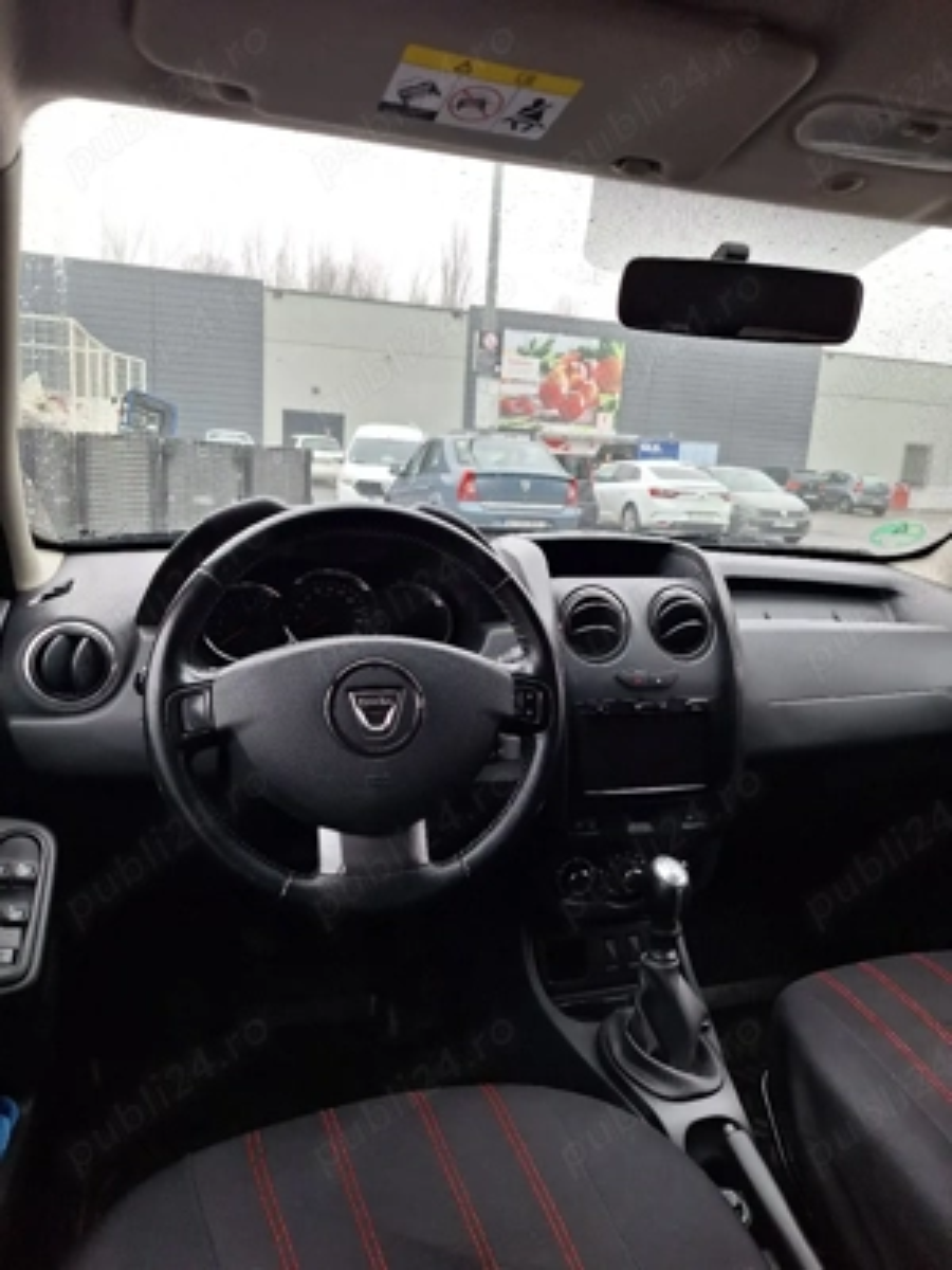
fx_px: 843
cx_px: 476
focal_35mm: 23
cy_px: 635
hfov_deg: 58.9
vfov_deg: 73.9
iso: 40
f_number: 1.8
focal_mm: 5.54
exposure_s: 1/50
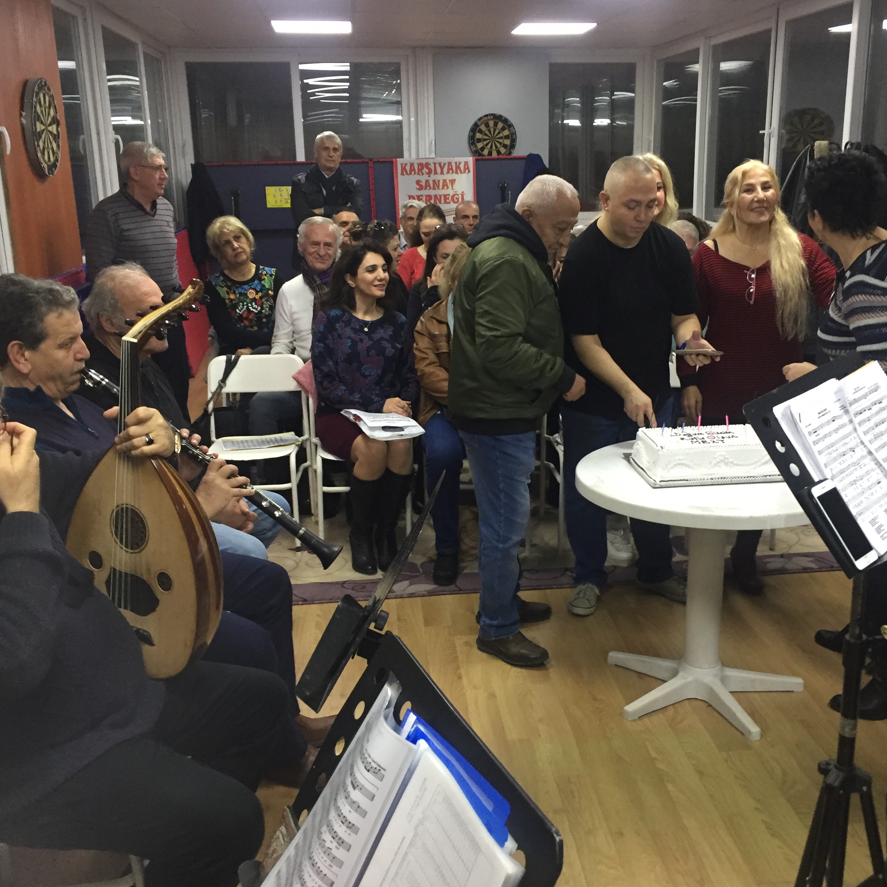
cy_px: 453
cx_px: 494
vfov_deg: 47.2
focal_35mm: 35
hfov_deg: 47.1
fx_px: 1015
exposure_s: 1/33
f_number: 2.2
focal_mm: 4.15
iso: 200
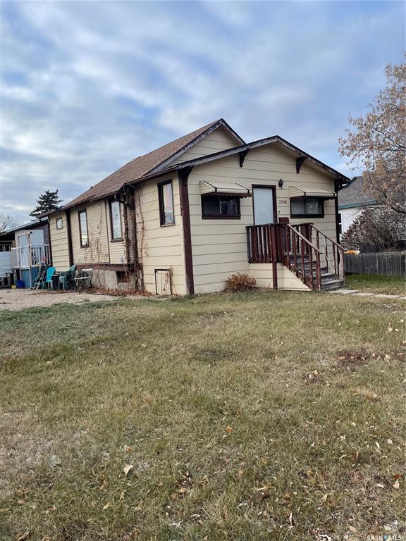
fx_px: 407
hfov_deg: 53.1
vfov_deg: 67.3
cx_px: 203
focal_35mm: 26
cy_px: 270
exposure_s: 1/744
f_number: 1.6
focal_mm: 4.2
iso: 32
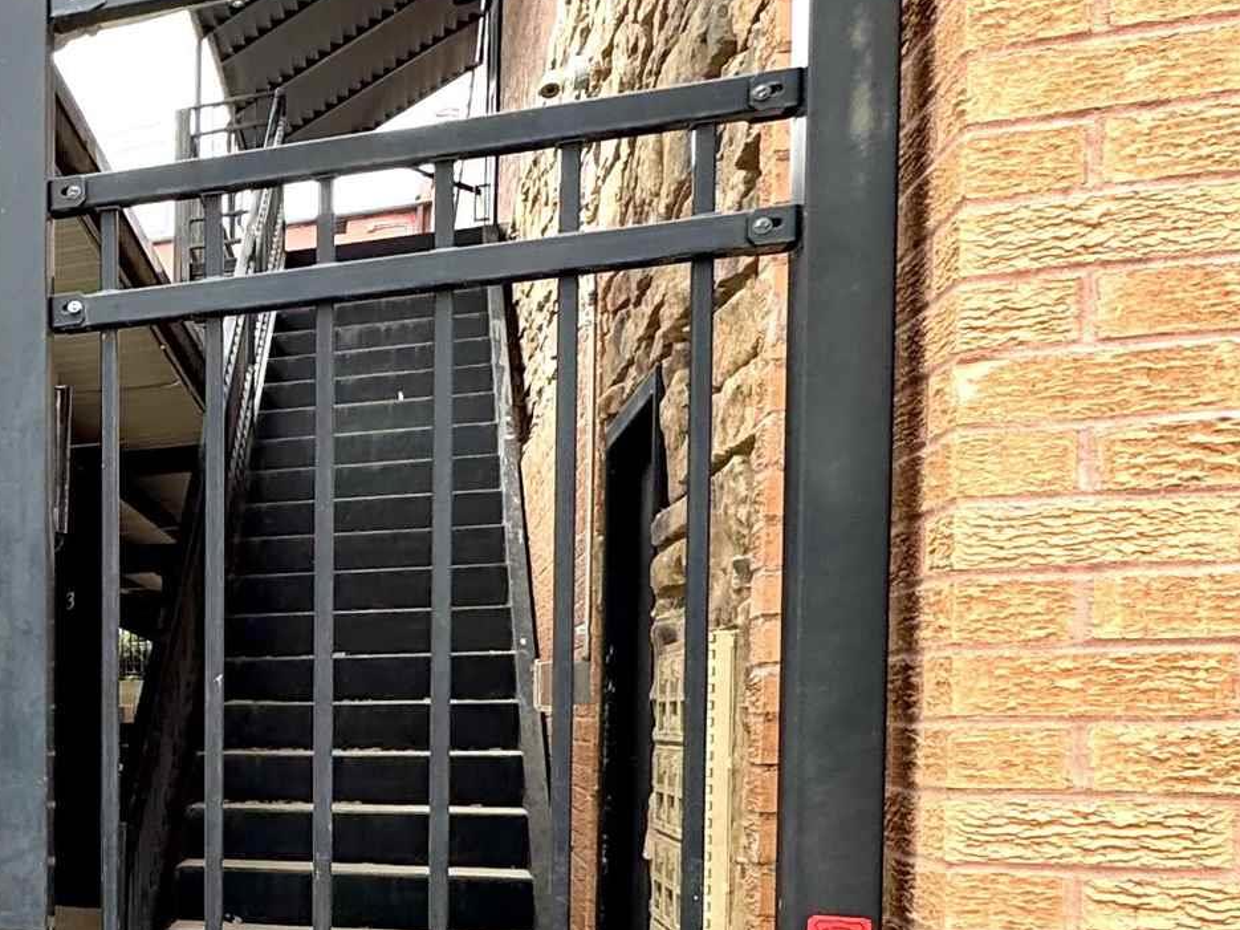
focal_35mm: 46
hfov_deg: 30.7
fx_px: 1648
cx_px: -434
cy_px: 788
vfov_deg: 30.5
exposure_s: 1/189
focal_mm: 2.22
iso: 40
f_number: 2.2
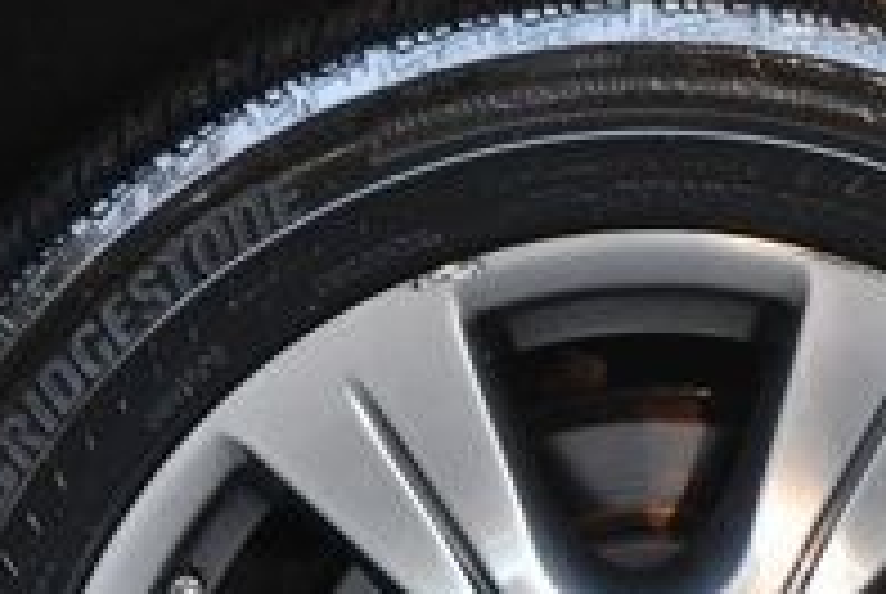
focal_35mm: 438
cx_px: 607
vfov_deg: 3.1
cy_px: 799
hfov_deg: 4.7
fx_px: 10796
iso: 1800
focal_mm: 90
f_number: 4.8
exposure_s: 1/125
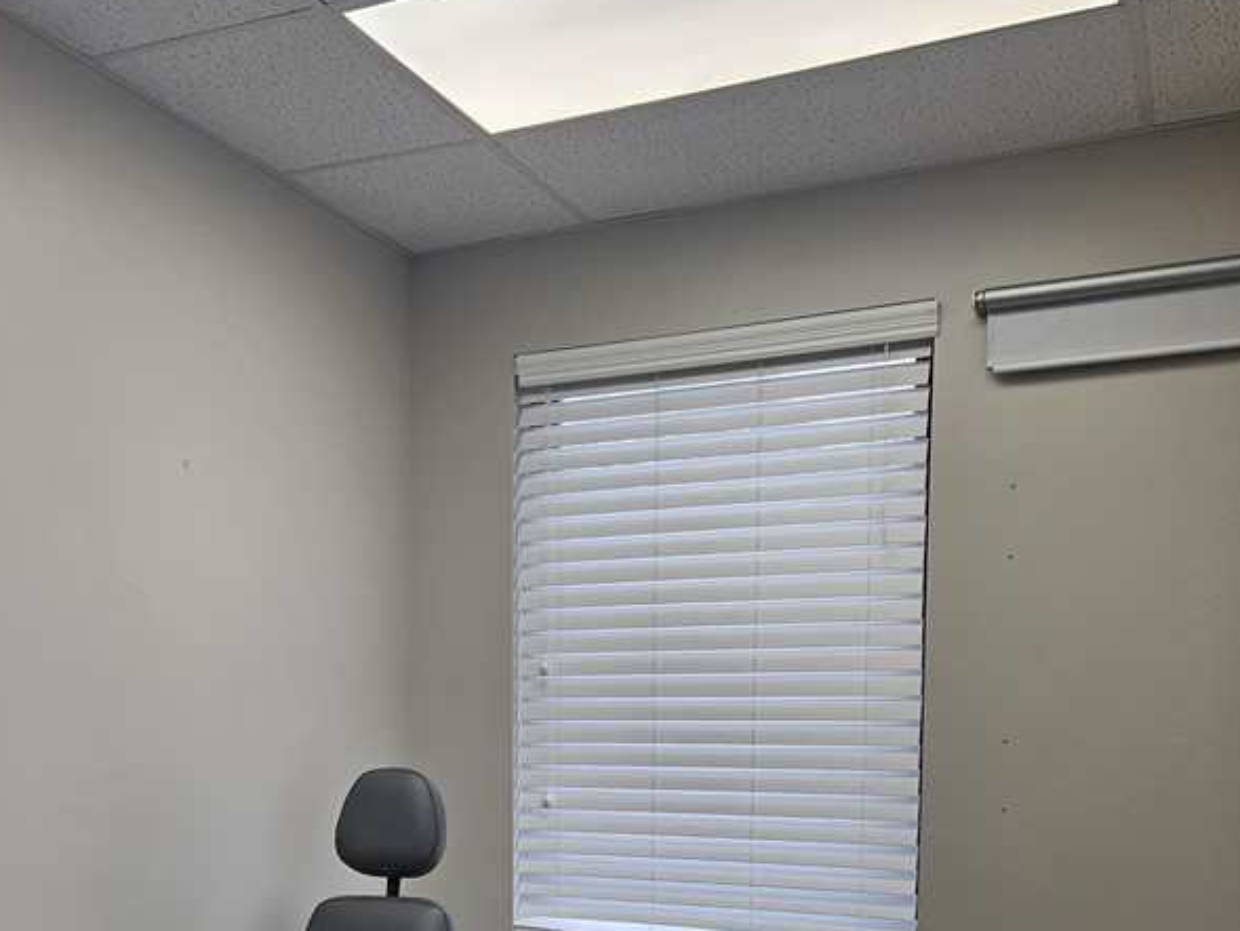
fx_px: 1433
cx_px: 514
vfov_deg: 34.6
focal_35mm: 40
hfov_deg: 46.6
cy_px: 779
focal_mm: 5.4
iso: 80
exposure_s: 1/207
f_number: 1.8
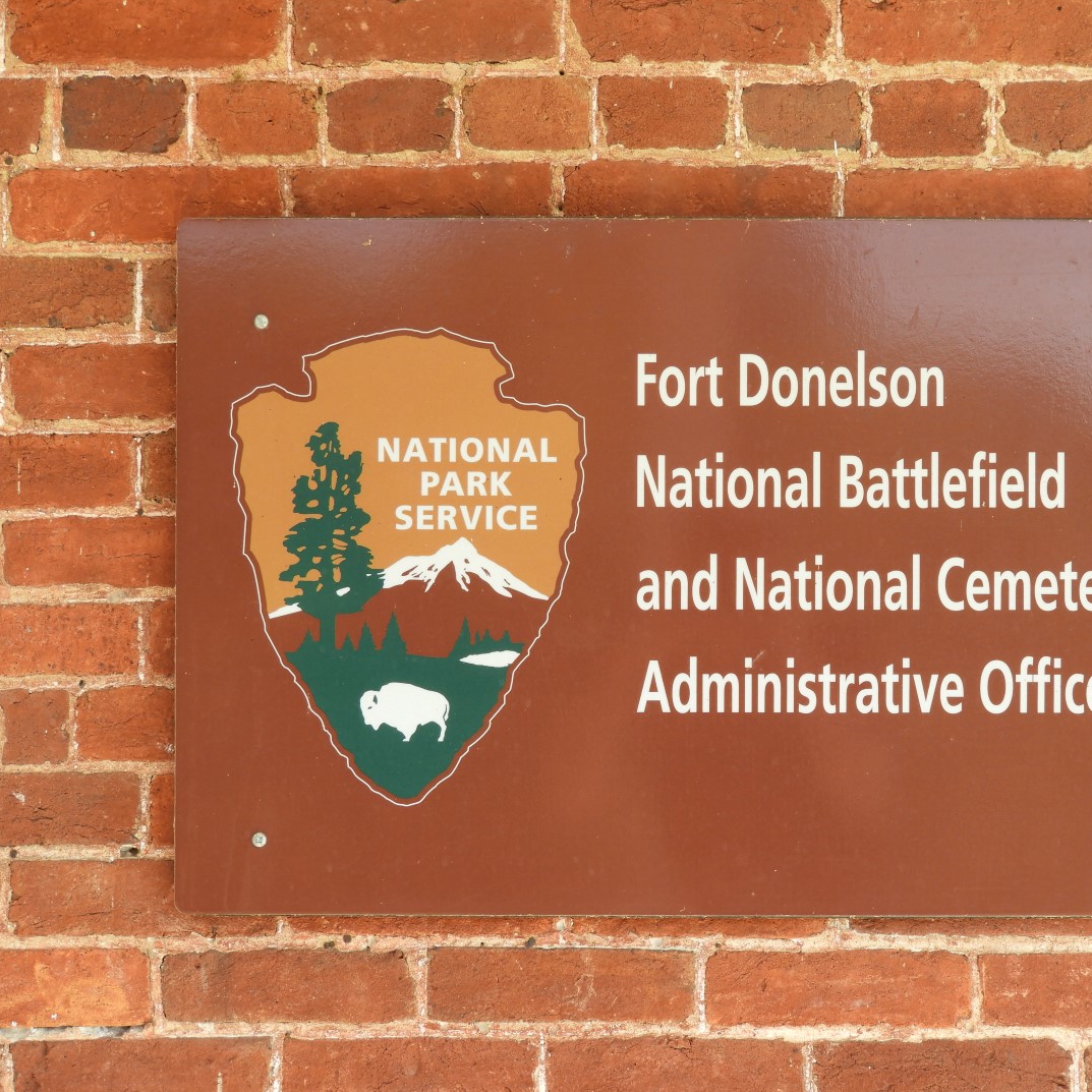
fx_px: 2962
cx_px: 715
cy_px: 543
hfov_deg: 20.8
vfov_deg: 20.9
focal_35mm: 83
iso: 100
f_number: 4.5
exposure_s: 1/100
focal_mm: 12.5
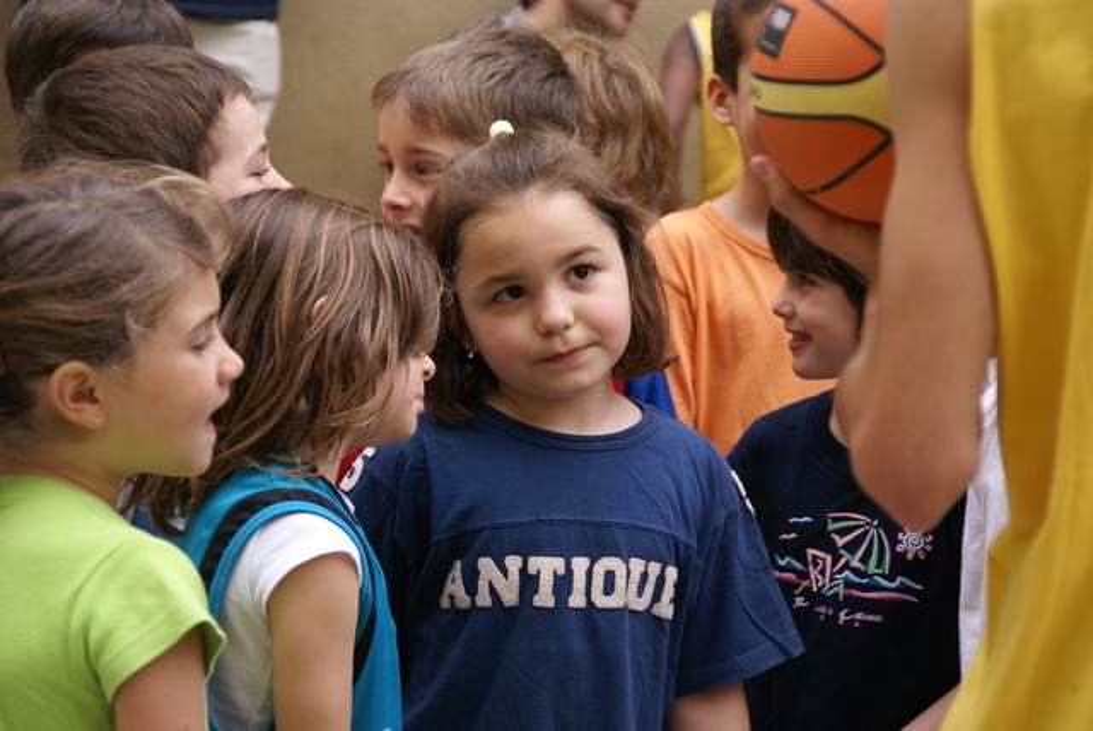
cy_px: 366
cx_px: 546
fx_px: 4558
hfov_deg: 13.7
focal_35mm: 150
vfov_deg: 9.2
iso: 640
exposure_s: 1/320
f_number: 5.6
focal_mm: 100
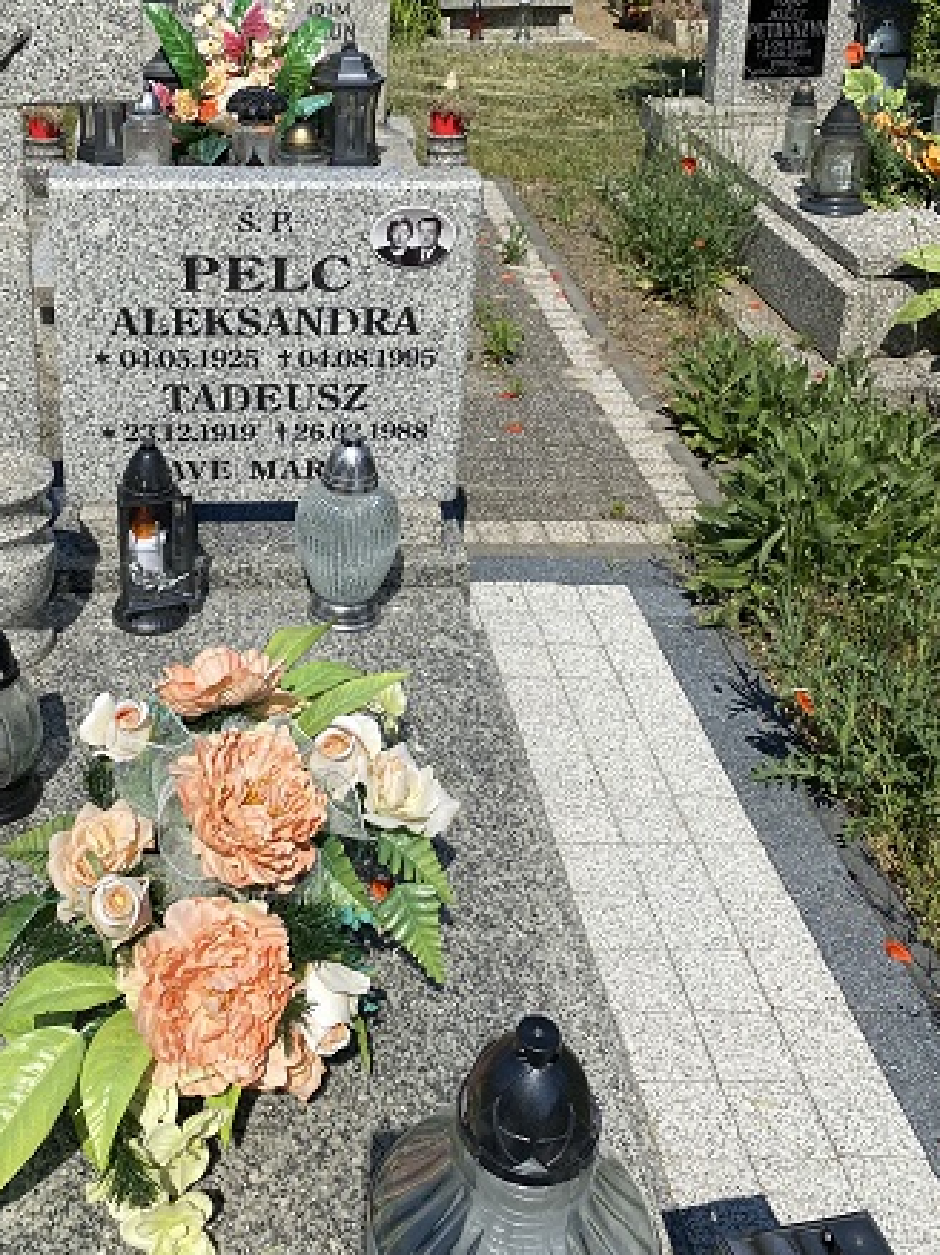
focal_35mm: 38
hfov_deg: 37.2
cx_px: 292
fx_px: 1377
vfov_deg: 48.4
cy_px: 450
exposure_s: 1/4608
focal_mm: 4.25
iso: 32
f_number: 1.8
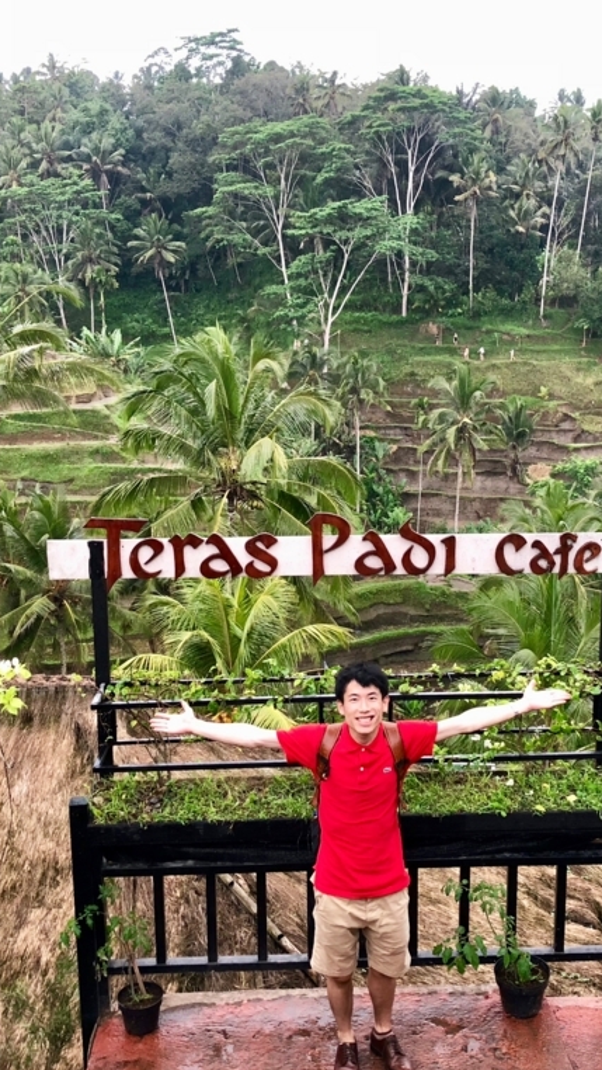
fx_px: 1163
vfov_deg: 49.4
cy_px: 535
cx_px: 366
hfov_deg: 28.9
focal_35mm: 41
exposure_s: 1/30
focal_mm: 3.99
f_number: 1.8
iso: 32
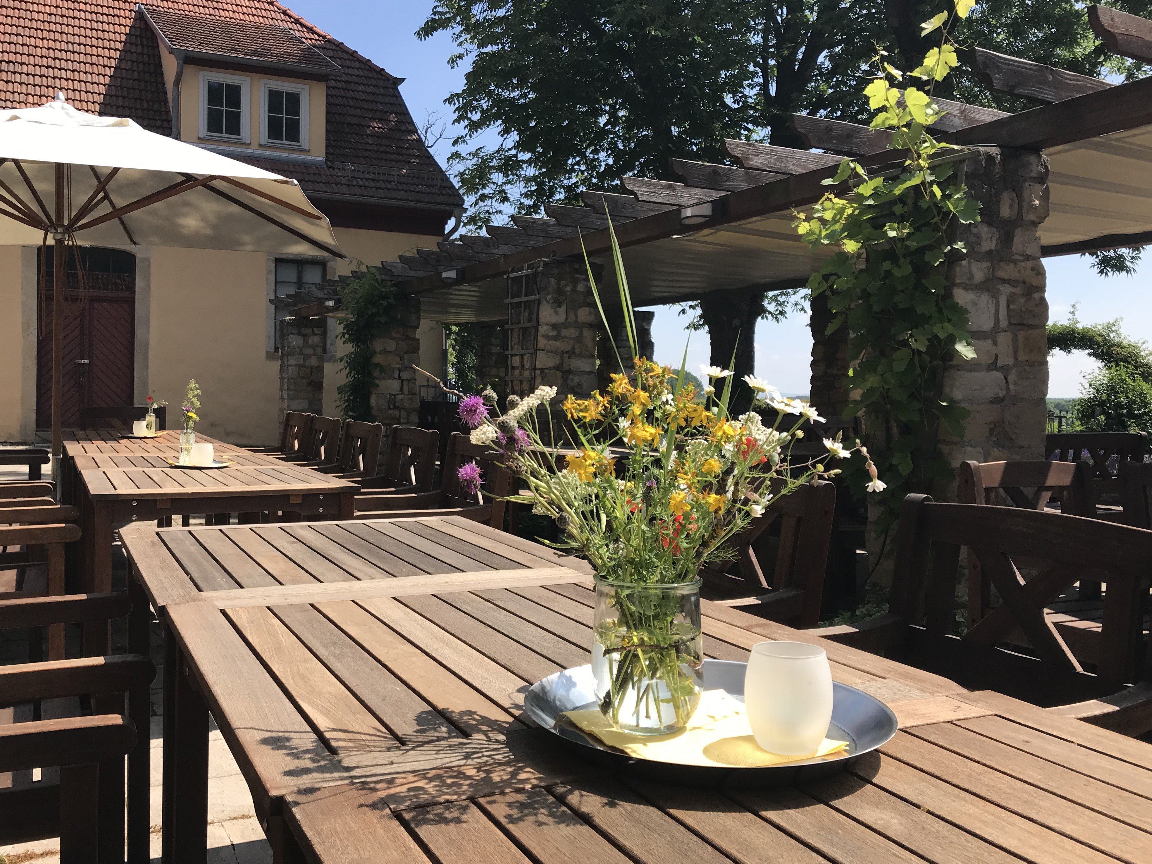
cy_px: 404
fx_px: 1032
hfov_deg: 58.3
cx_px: 533
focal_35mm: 31
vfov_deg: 45.4
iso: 20
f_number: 1.8
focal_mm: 3.99
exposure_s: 1/1808
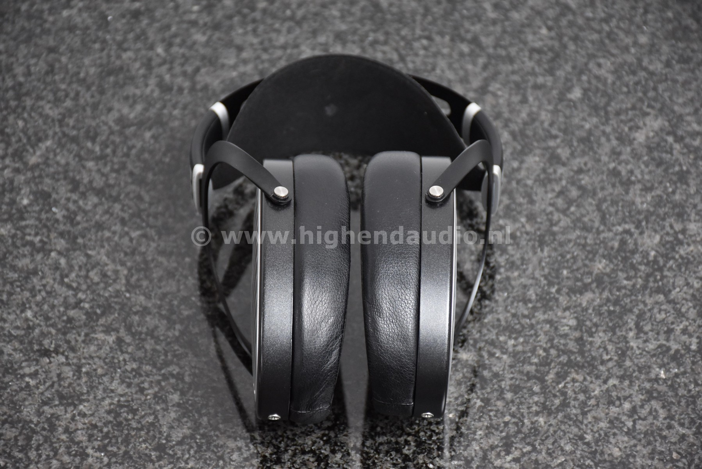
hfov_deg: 14.4
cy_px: 234
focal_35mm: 142
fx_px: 2779
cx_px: 351
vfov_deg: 9.6
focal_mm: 95
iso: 1000
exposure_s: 1/60
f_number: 5.3
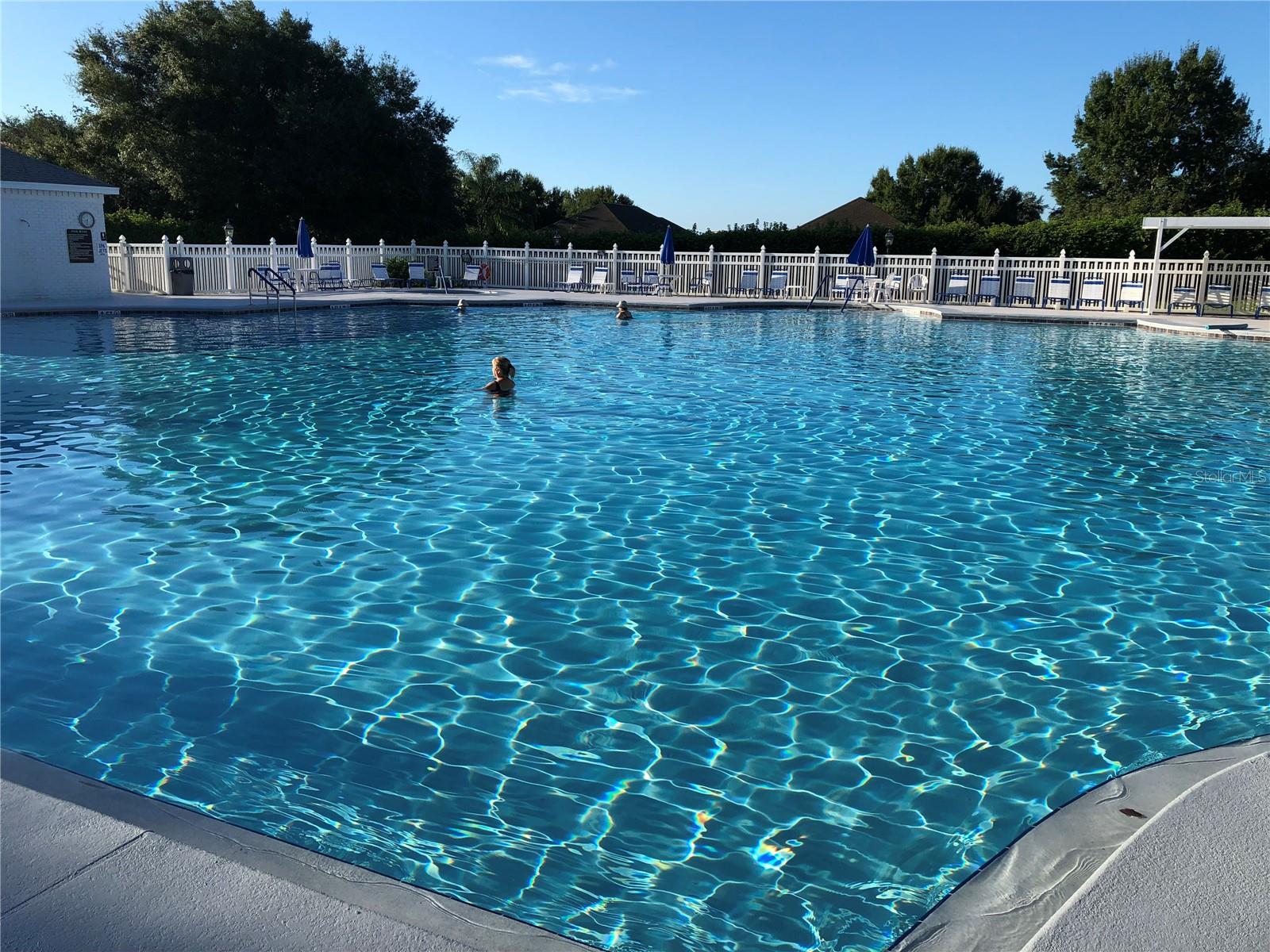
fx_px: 1027
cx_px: 635
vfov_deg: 49.7
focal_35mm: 28
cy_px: 476
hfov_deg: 63.4
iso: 20
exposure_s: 1/1600
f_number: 1.8
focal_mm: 3.99
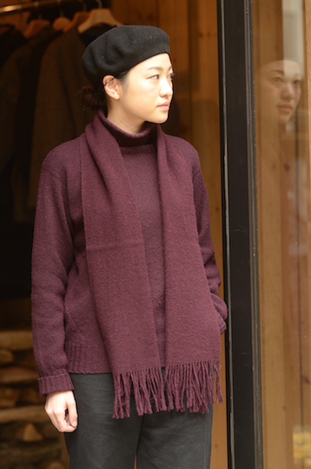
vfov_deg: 16.1
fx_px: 1660
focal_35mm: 128
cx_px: 156
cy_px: 234
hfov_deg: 10.7
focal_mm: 85
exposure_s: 1/200
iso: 500
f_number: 1.8
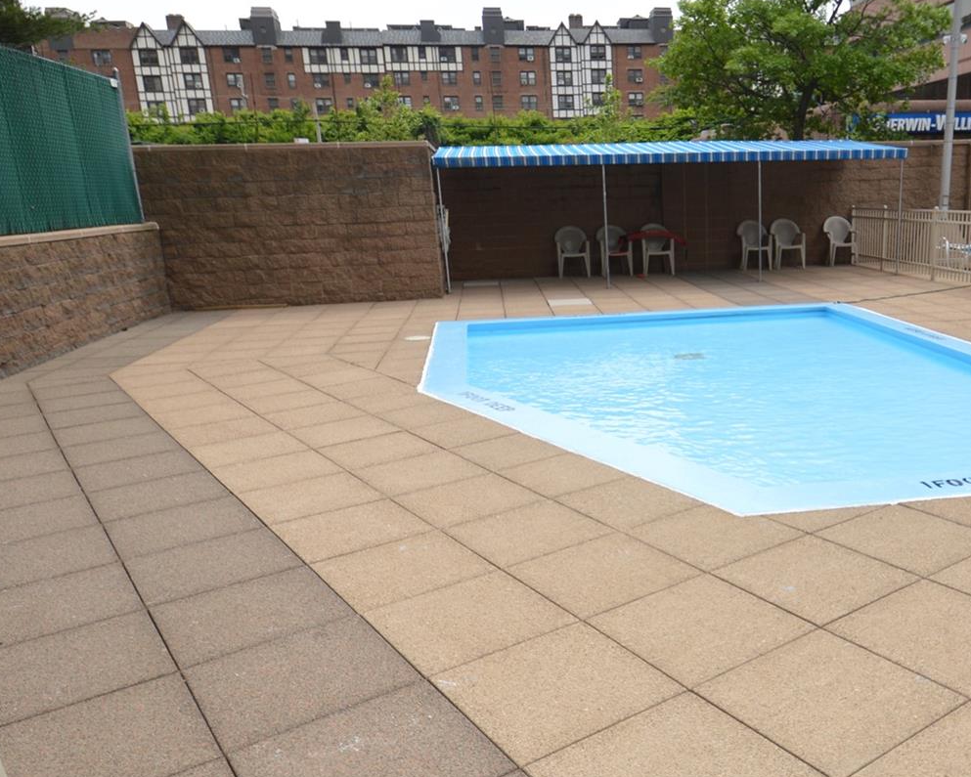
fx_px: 834
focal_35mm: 29
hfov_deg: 58.4
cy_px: 407
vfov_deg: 50.0
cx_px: 681
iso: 100
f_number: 8
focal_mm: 10
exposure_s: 1/200
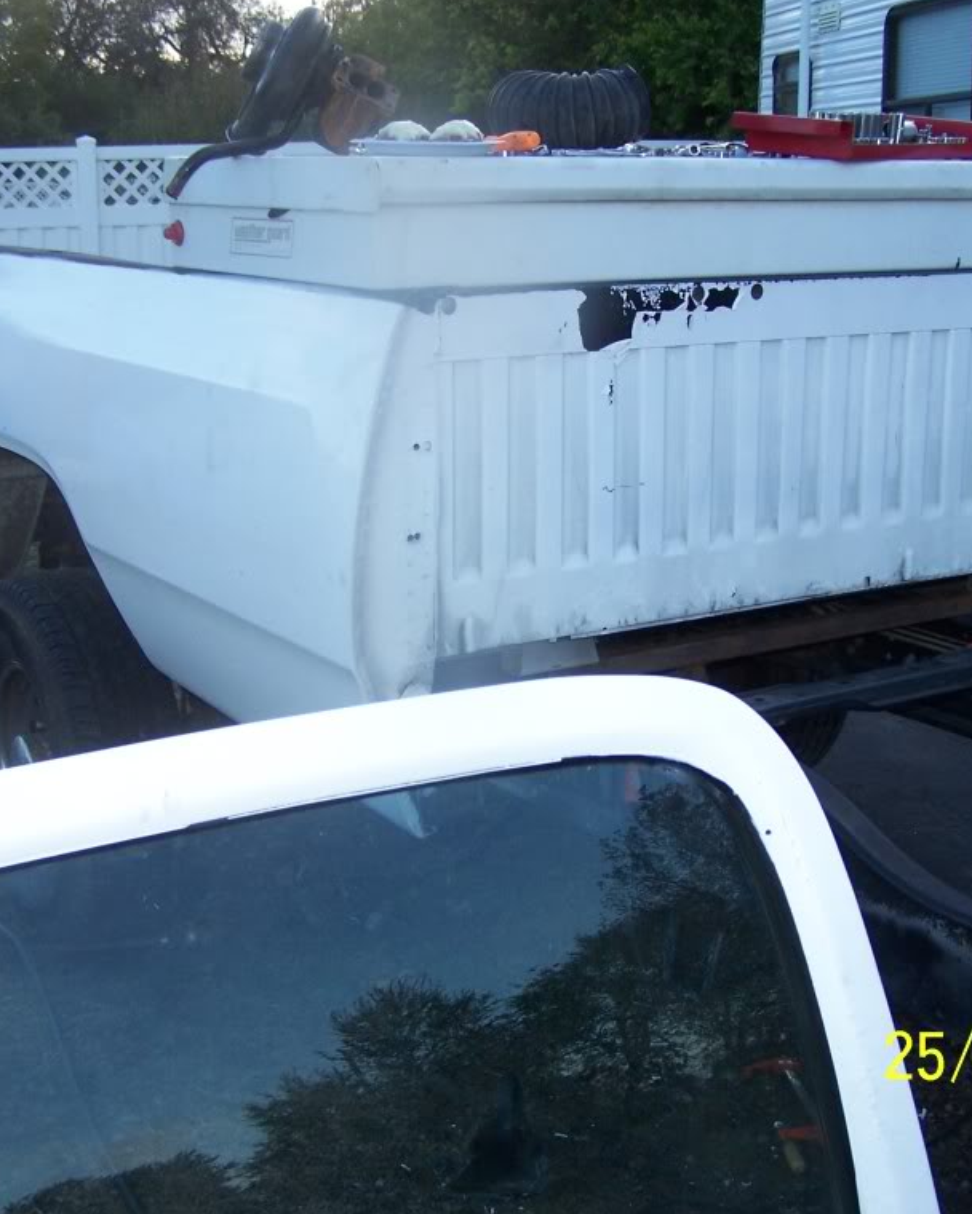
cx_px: 472
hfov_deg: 30.3
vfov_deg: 37.3
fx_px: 1798
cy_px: 605
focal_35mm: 50
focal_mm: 6.3
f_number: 2.8
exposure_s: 1/250
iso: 80
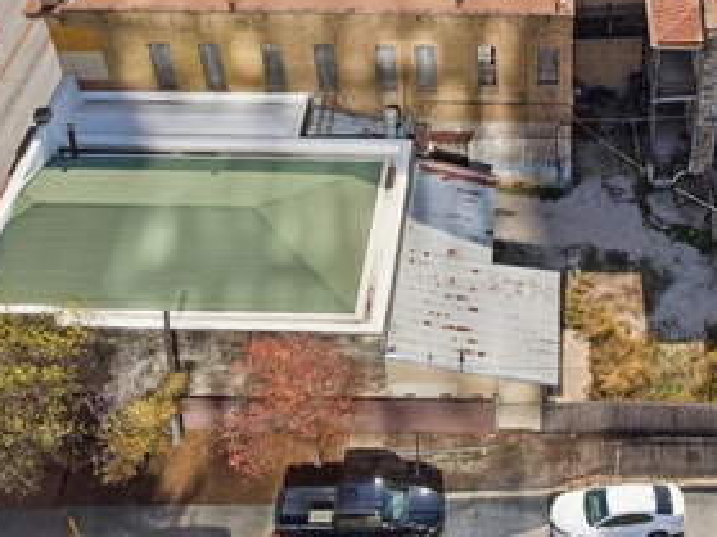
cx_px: 560
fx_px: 1139
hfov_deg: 34.0
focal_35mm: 55
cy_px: 166
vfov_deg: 26.3
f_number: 2.8
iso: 100
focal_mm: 4.5
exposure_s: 1/1147
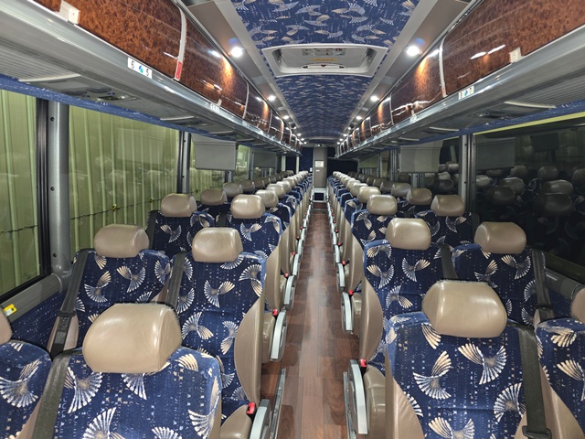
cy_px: 220
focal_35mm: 23
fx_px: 389
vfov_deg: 58.9
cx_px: 292
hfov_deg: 73.9
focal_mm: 6.3
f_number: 1.7
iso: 320
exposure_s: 1/12
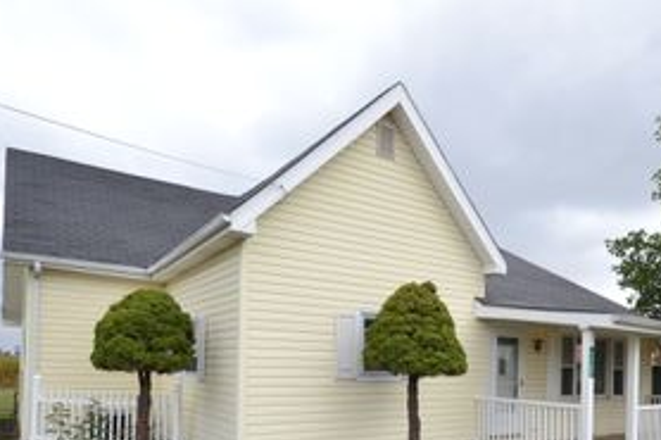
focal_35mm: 27
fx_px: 495
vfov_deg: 45.4
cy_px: 353
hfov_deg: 66.3
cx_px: 418
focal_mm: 10
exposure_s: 1/160
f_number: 6.3
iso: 100
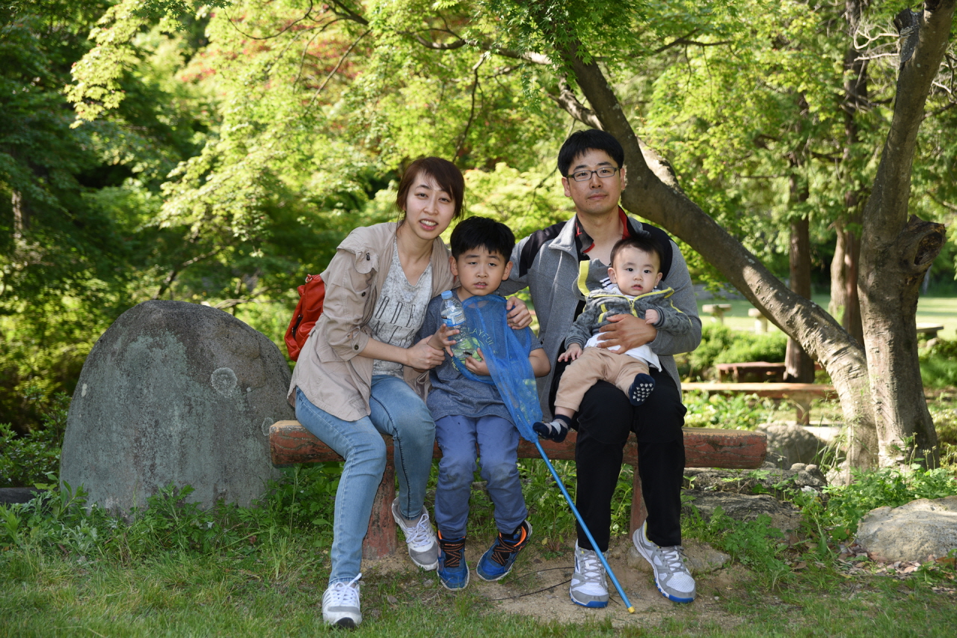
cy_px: 319
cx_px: 478
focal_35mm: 56
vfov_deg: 24.2
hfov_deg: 35.6
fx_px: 1488
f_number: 3.5
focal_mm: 56
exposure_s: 1/250
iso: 100
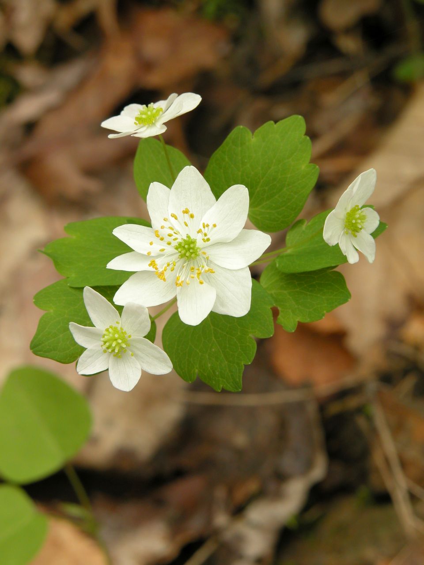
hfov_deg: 7.2
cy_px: 282
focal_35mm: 206
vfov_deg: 9.6
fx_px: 3364
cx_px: 212
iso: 100
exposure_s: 1/26.1
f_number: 7.2
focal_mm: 52.4
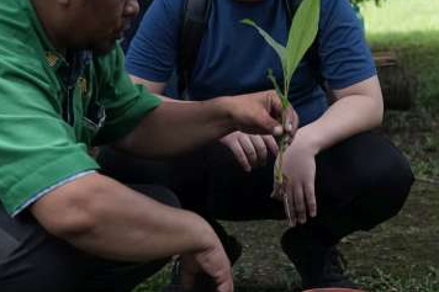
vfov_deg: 13.8
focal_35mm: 99
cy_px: 120
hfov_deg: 20.6
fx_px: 1207
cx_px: 233
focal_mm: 44
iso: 2000
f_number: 4
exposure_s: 1/125
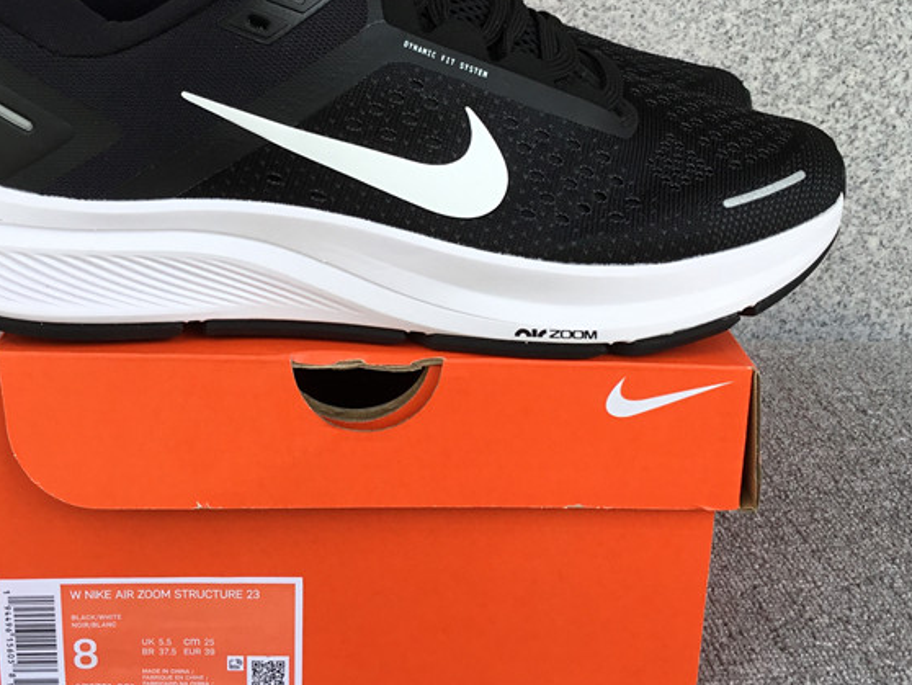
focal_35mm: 50
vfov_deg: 28.9
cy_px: 231
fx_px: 1318
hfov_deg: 38.1
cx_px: 374
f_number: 2.4
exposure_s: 1/350
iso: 25
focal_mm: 3.3
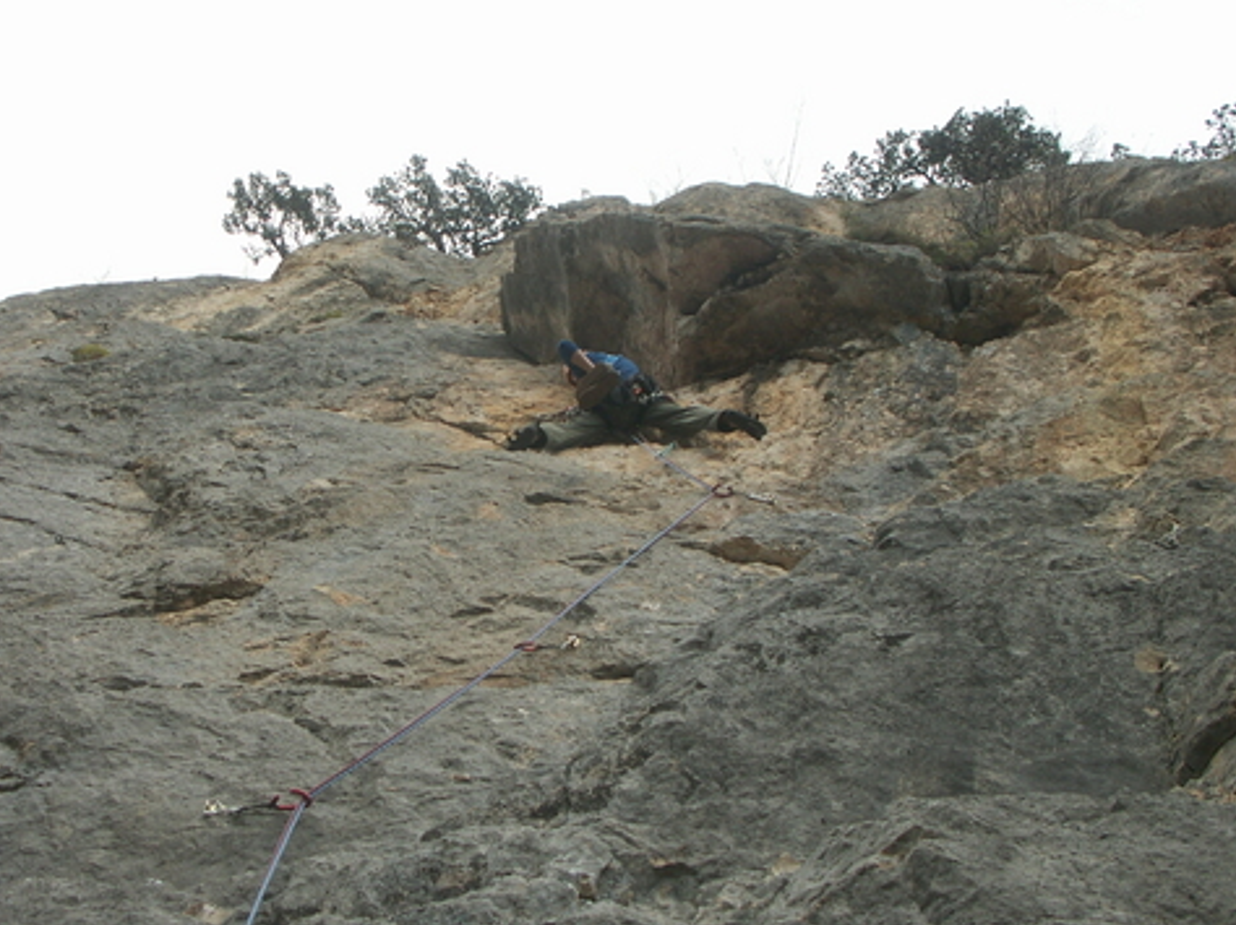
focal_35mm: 50
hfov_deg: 38.1
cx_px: 503
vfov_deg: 29.1
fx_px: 1784
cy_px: 438
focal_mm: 7.7
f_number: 3.5
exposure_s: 1/125
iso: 50
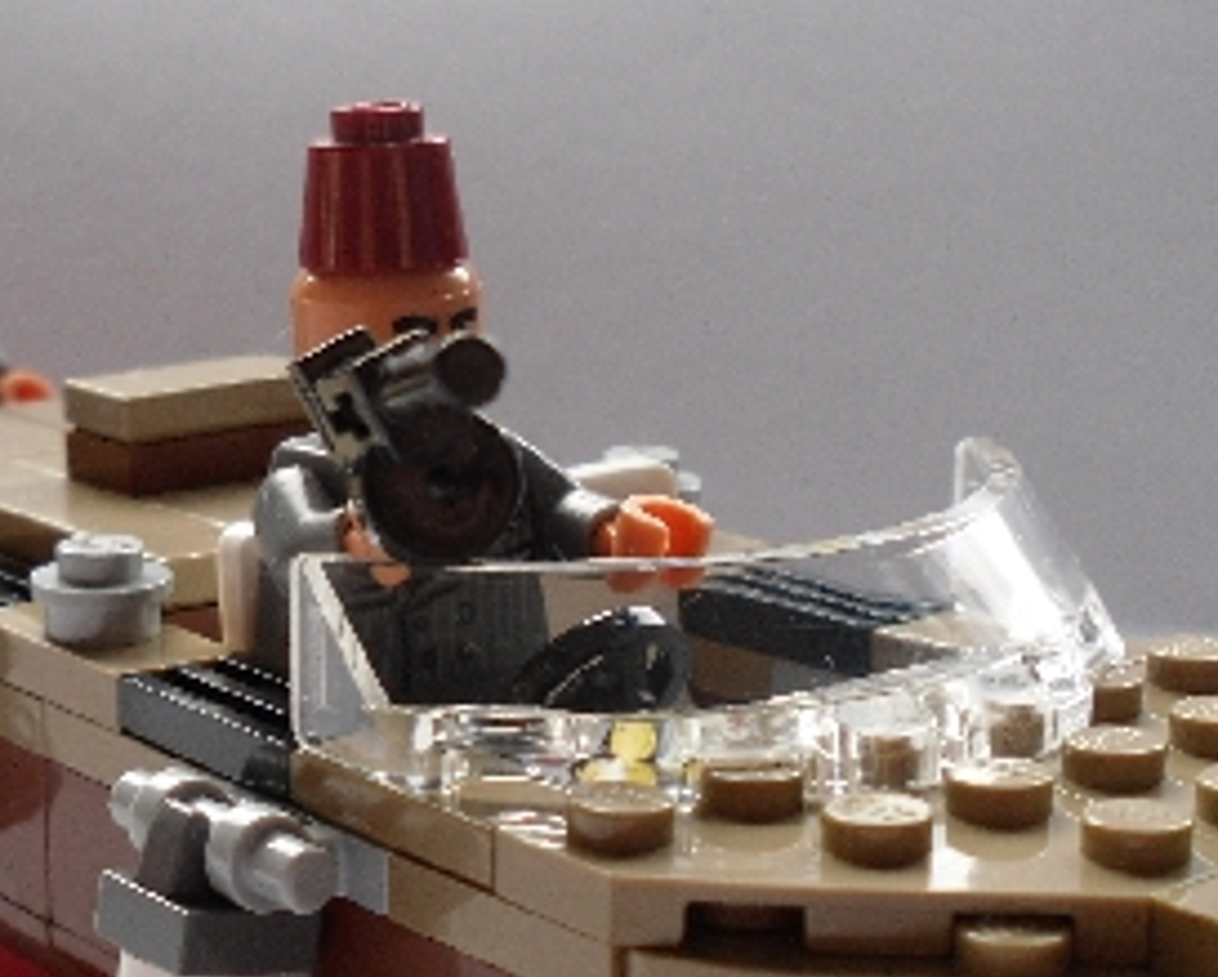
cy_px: 424
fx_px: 2887
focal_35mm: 80
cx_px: 477
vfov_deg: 19.2
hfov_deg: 23.8
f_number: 3
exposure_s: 1/60
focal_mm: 6.3
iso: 100
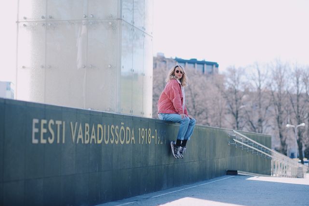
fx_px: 738
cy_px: 104
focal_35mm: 86
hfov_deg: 23.6
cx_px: 153
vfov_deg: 15.9
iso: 100
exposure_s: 1/800
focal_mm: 85
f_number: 4
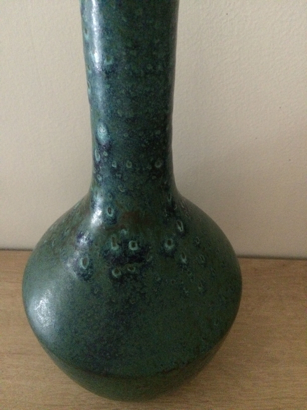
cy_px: 205
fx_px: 343
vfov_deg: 61.7
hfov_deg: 48.2
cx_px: 154
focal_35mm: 29
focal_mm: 4.15
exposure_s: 1/17
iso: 640
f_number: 2.2
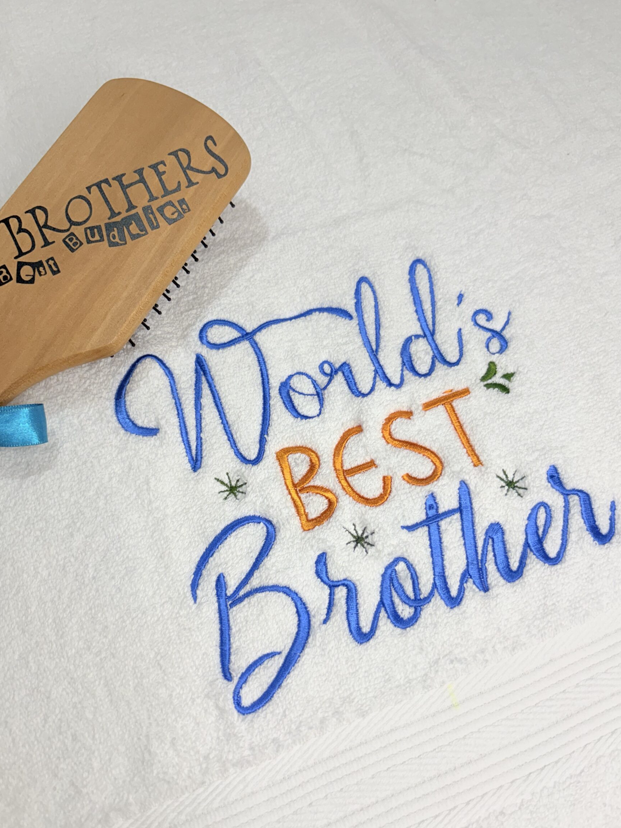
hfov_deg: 48.2
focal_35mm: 29
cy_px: 447
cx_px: 316
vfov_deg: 61.6
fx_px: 694
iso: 50
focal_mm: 5.96
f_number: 1.6
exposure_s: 1/100
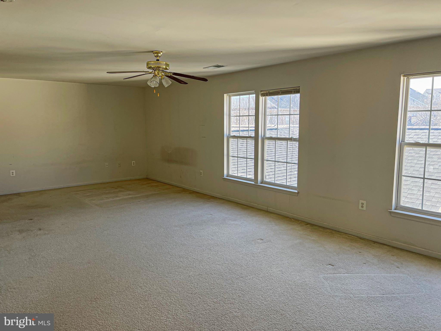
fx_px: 318
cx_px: 220
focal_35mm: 25
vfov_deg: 54.9
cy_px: 166
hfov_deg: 69.4
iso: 32
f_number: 1.6
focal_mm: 5.1
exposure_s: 1/185
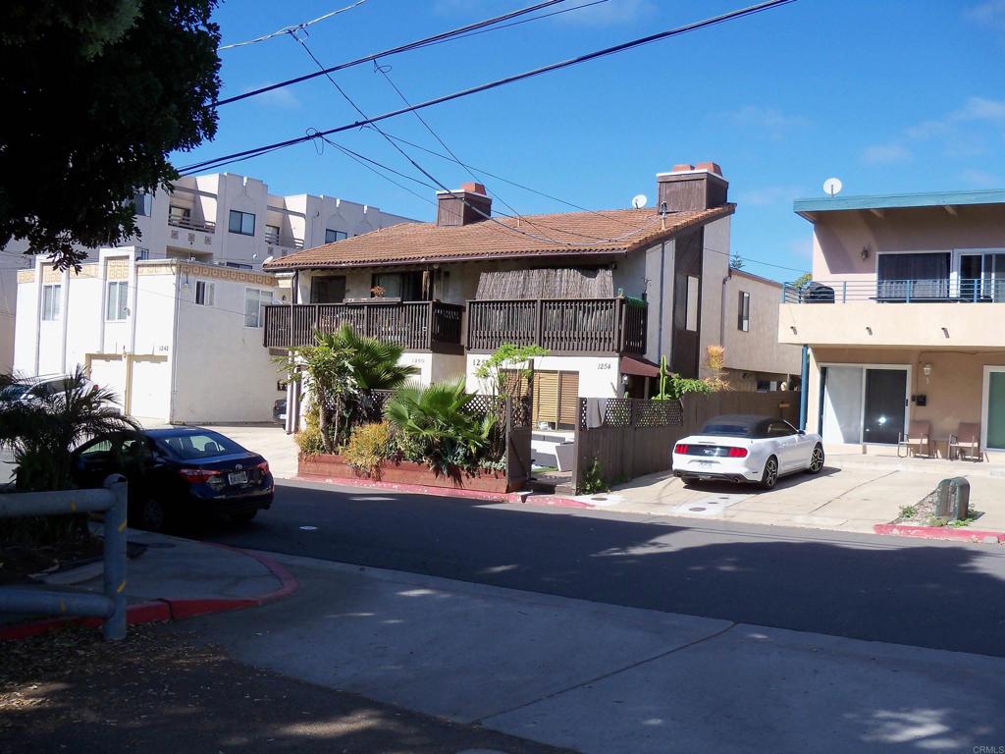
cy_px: 377
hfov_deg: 52.6
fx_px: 1016
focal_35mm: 35
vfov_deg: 40.7
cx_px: 502
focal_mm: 6.2
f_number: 3.5
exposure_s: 1/500
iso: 80
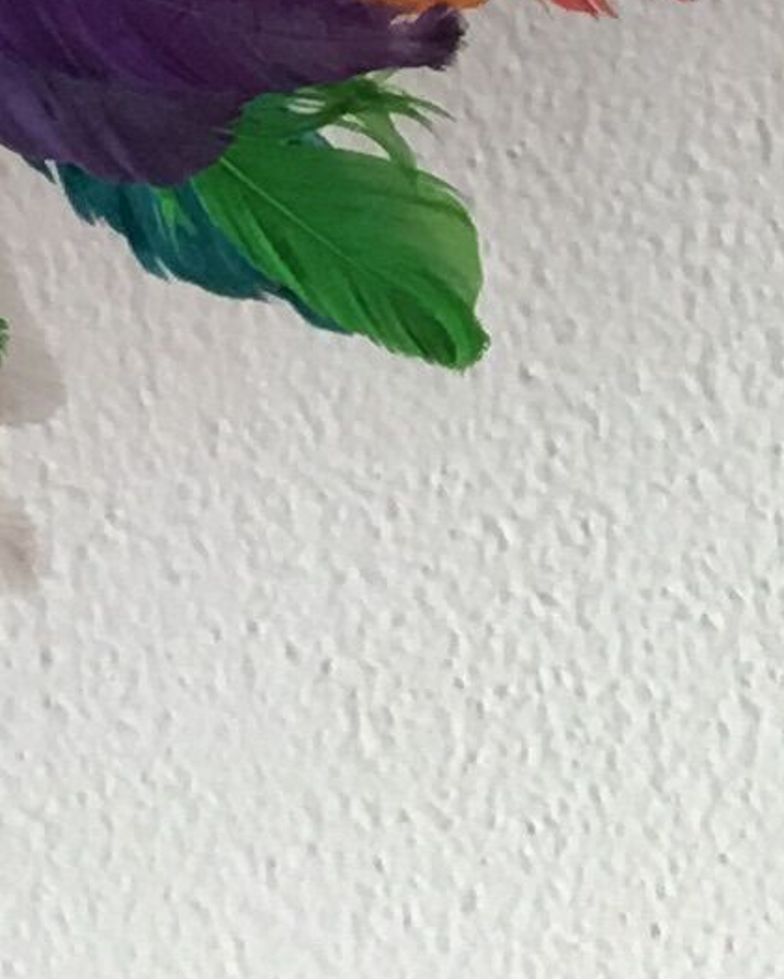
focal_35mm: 217
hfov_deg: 6.7
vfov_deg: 7.3
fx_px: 6292
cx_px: -1177
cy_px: -2513
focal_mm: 4.15
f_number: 2.2
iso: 32
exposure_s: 1/33
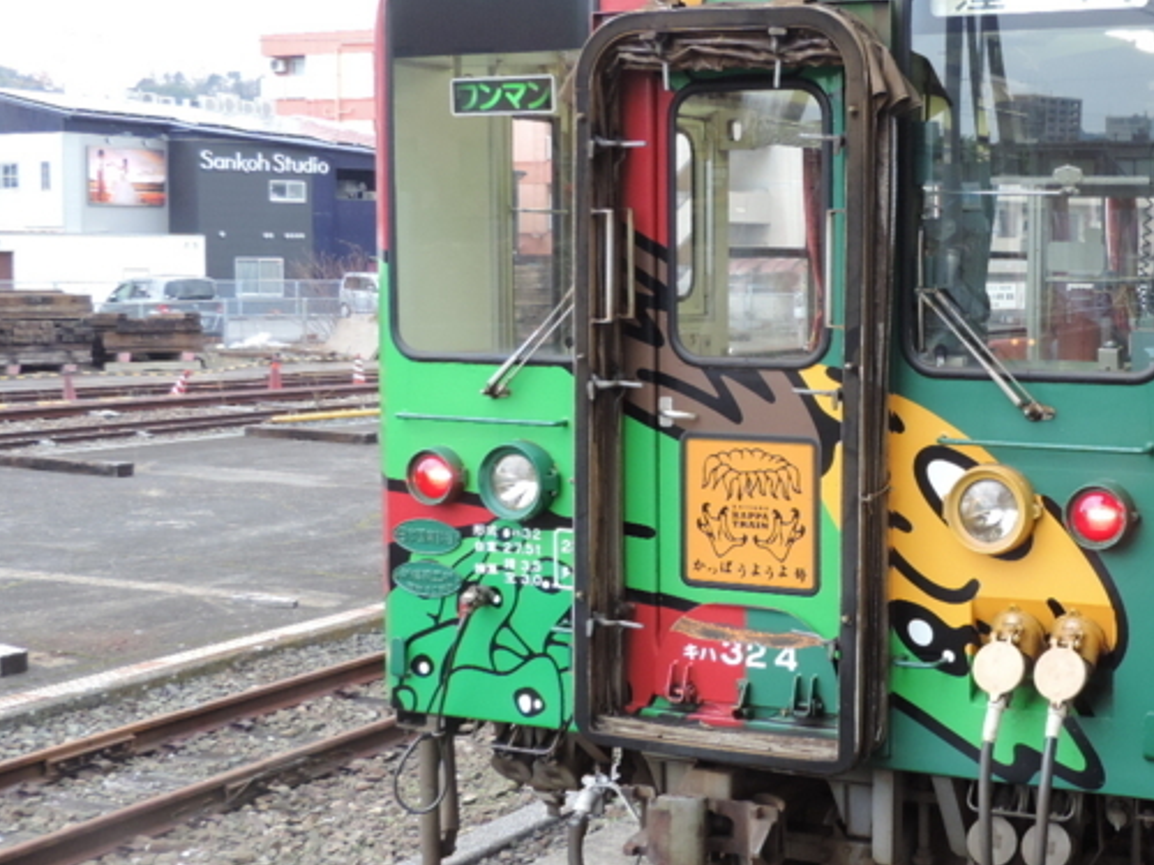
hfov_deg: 33.5
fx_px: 1867
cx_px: 905
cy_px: 422
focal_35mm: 56
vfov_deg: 26.1
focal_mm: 6.2
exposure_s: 1/50
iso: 320
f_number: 3.3
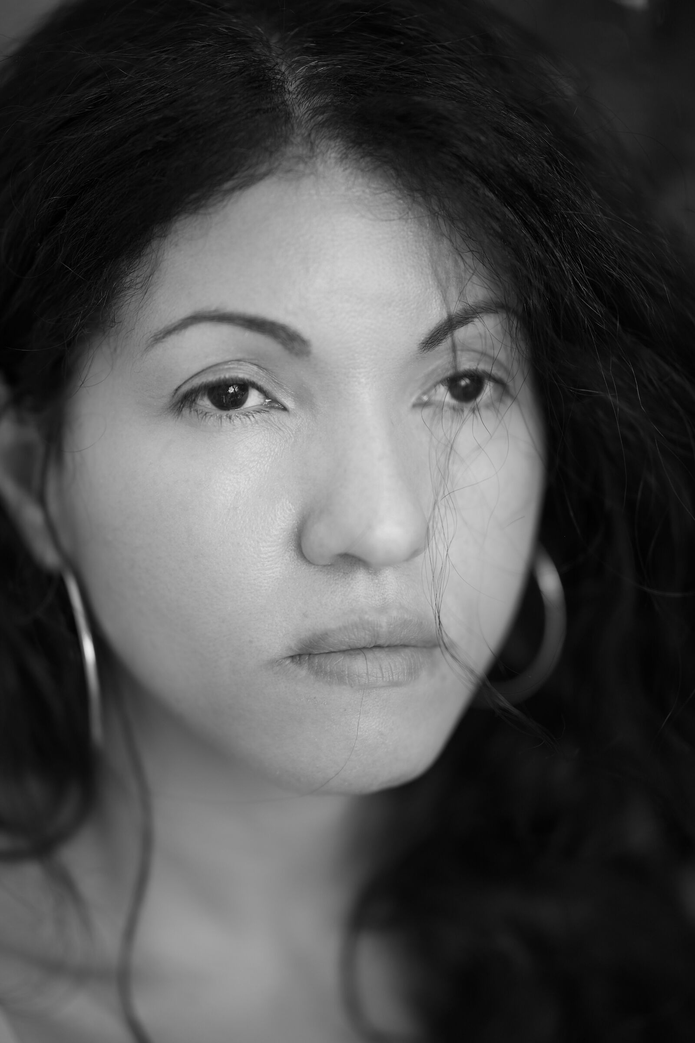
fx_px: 3040
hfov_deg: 13.0
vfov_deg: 19.5
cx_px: 348
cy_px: 522
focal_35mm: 105
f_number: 1.4
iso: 100
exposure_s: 1/125
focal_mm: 105
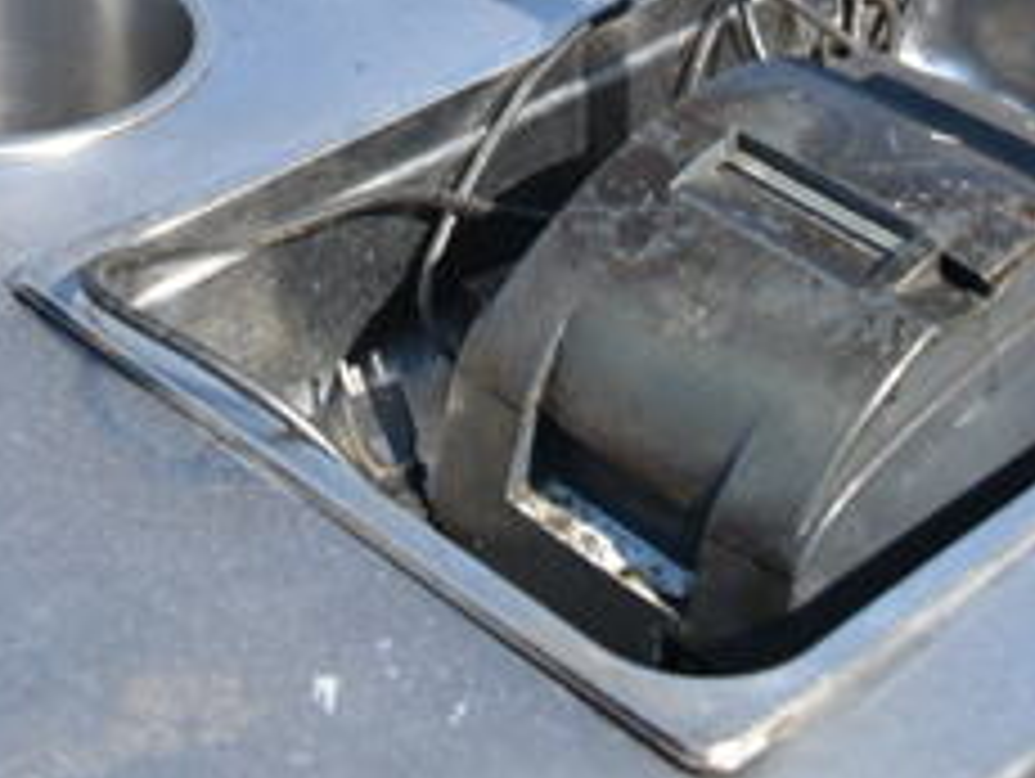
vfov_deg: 12.5
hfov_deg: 19.1
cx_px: 540
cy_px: -830
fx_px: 3083
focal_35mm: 103
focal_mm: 18
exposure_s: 1/160
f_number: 6.3
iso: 100
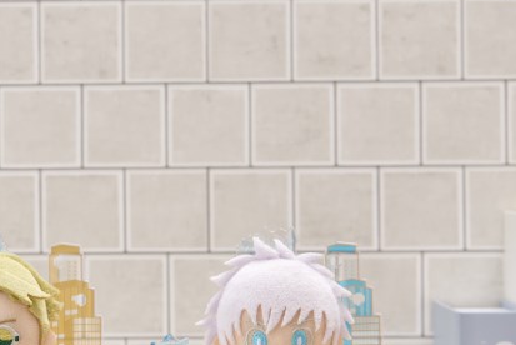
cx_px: 104
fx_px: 1735
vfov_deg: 11.2
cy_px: 388
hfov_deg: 16.8
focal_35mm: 121
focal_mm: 50
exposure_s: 1/125
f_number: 10
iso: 400
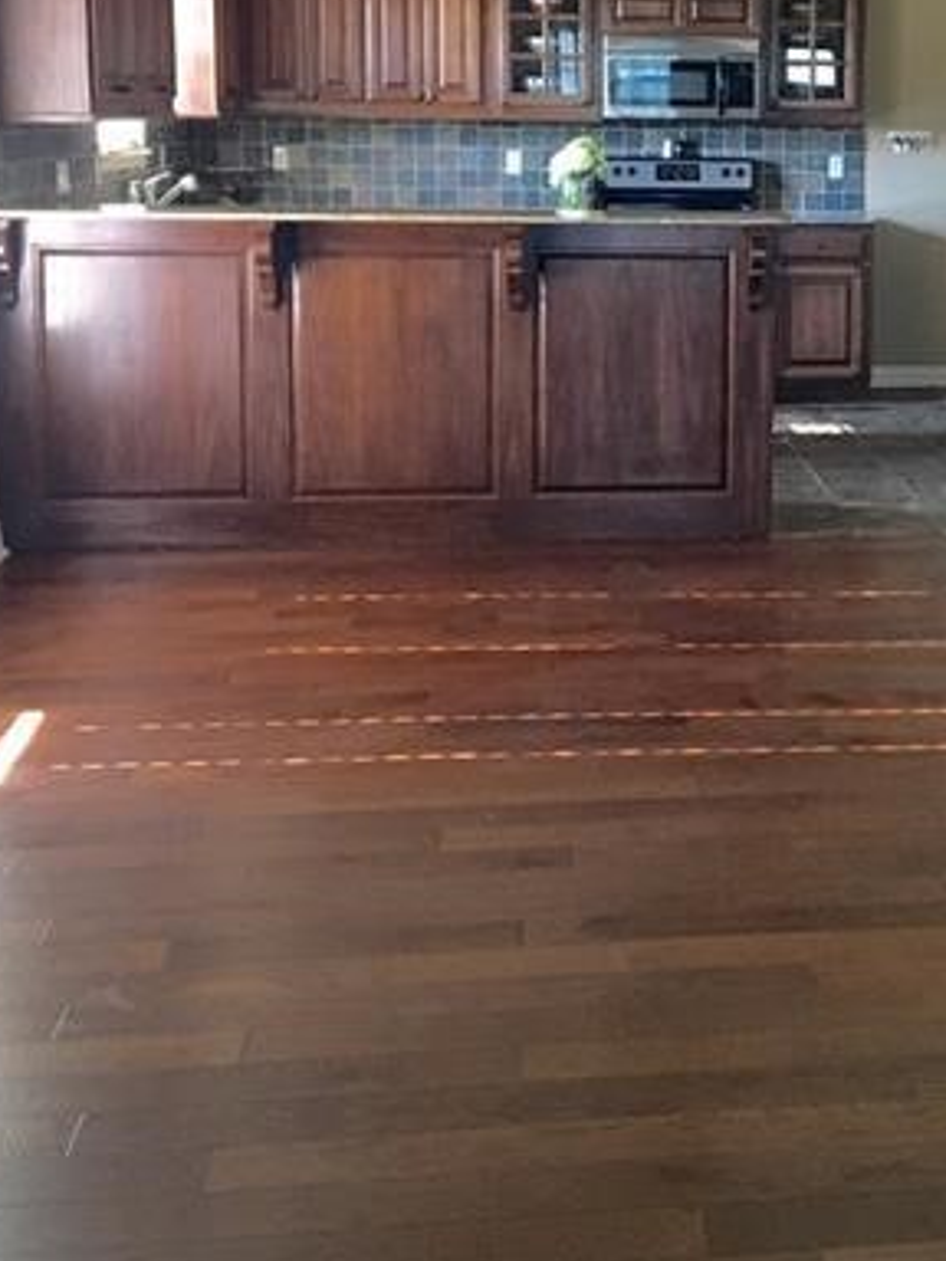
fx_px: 2113
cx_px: 844
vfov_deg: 32.7
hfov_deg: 24.5
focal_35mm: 58
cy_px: 342
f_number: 2.2
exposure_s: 1/30
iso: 160
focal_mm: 4.15
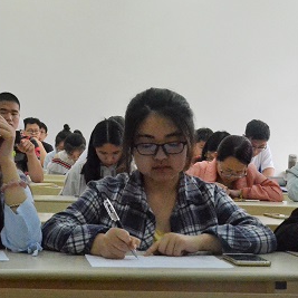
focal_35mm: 93
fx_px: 906
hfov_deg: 18.7
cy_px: 162
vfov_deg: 18.7
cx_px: 167
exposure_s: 1/160
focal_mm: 30
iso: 6400
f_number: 10
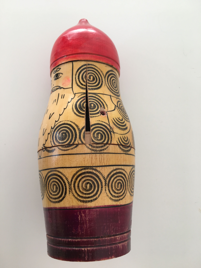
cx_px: 100
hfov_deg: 48.2
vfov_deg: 61.7
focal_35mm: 29
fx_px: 225
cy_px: 134
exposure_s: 1/50
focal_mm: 4.15
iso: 32
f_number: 2.2
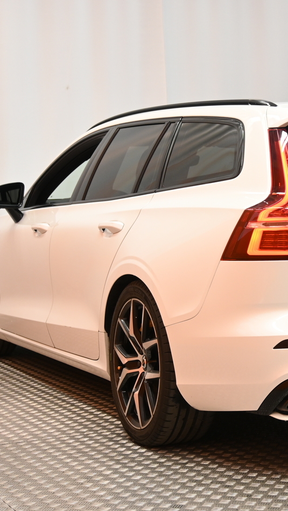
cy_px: 267
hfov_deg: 15.9
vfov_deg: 28.2
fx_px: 1017
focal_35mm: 75
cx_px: 273
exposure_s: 1/50
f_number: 4.5
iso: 450
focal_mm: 28
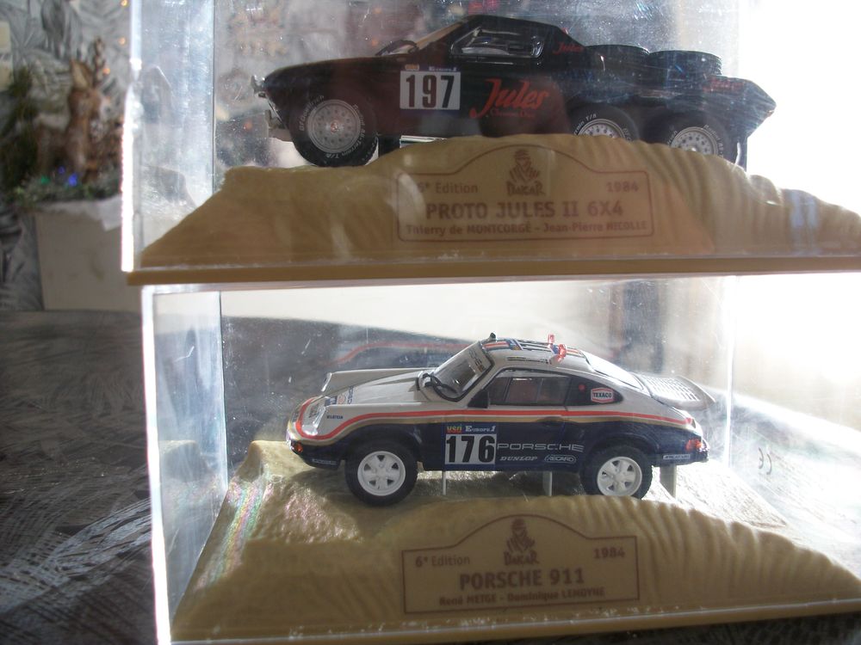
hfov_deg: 58.4
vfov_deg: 45.4
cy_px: 322
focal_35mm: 31
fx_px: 771
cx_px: 430
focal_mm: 5.7
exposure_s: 1/113
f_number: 2.9
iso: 80
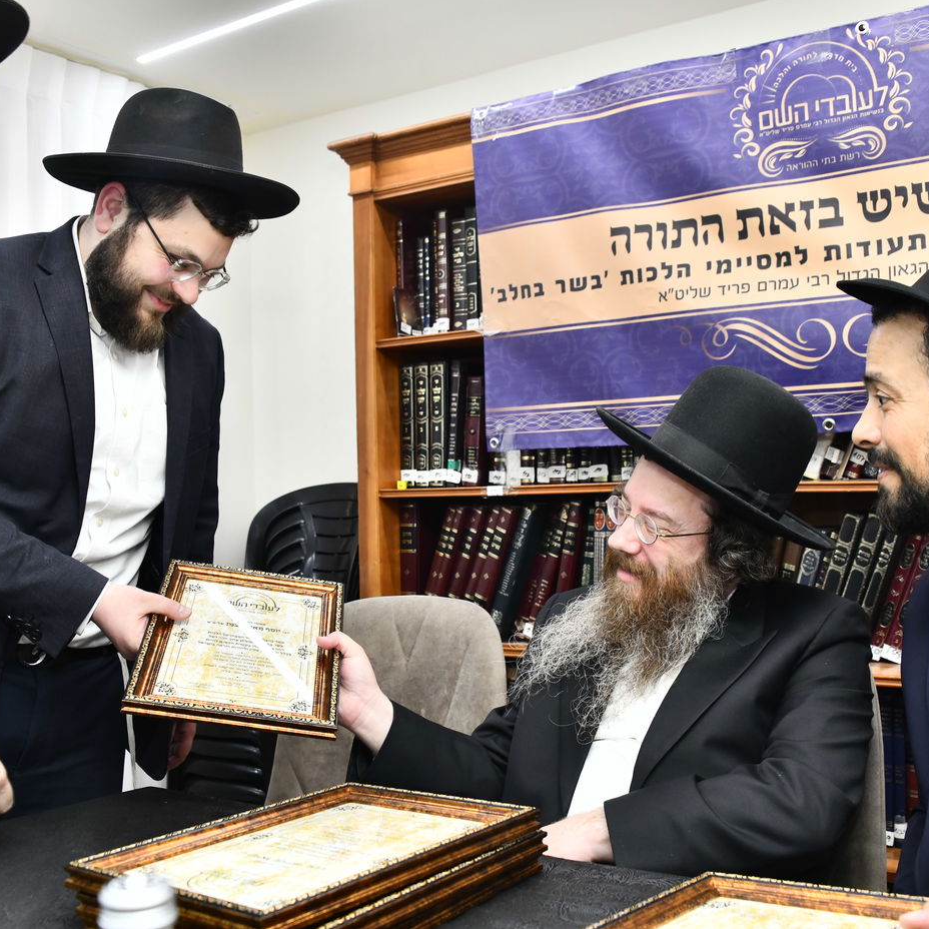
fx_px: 1245
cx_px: 451
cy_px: 463
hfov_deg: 40.9
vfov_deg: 40.9
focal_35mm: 41
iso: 1000
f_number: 5.6
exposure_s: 1/125
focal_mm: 32
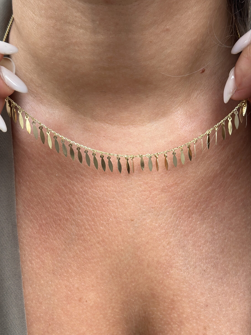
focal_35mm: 51
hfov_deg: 28.6
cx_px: 128
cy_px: 159
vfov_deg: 37.5
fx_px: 493
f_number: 1.78
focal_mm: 6.86
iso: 80
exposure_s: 1/171
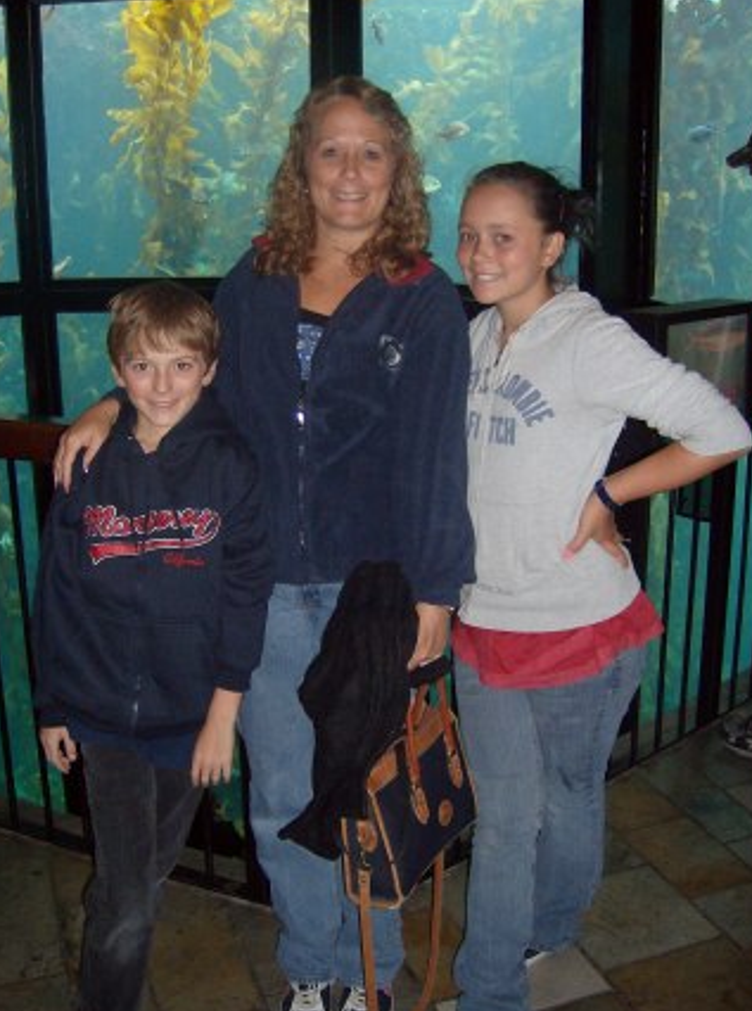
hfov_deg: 37.5
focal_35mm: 38
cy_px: 506
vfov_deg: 49.1
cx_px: 383
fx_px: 1106
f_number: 2.8
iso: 200
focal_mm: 6
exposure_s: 1/60
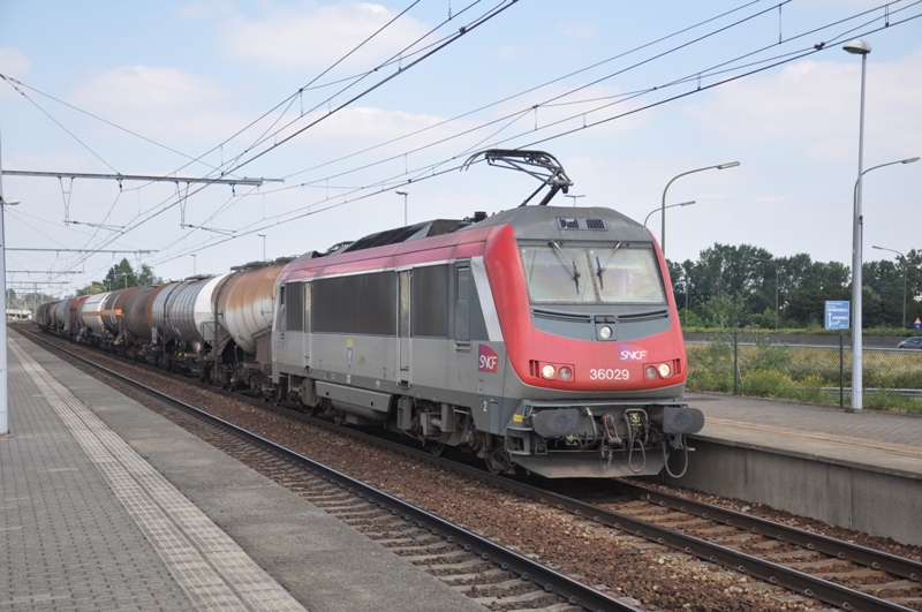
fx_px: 1343
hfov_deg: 37.9
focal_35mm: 52
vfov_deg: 25.7
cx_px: 461
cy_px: 306
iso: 400
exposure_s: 1/1000
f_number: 4.5
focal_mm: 35
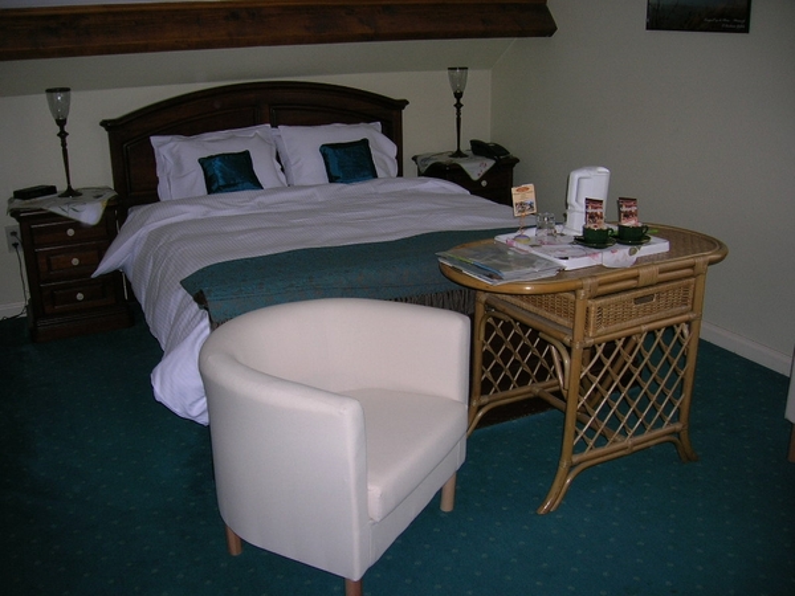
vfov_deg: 41.8
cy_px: 298
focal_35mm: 34
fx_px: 781
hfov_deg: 54.0
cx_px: 398
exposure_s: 1/60.1
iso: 57
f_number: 2.9
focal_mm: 5.7
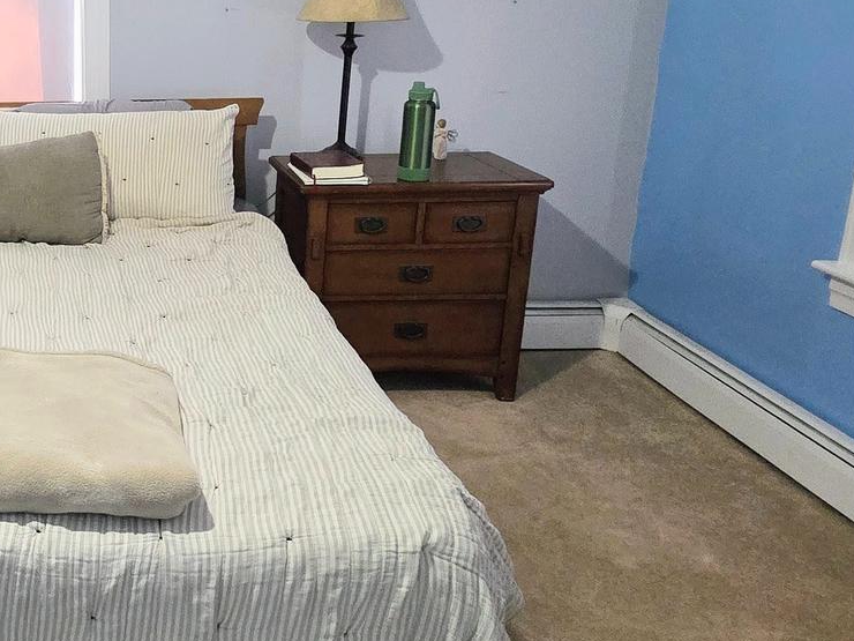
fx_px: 888
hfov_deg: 43.9
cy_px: 231
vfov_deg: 39.3
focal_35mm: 36
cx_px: 0
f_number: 2.2
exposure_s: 1/60
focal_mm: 2.2
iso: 800
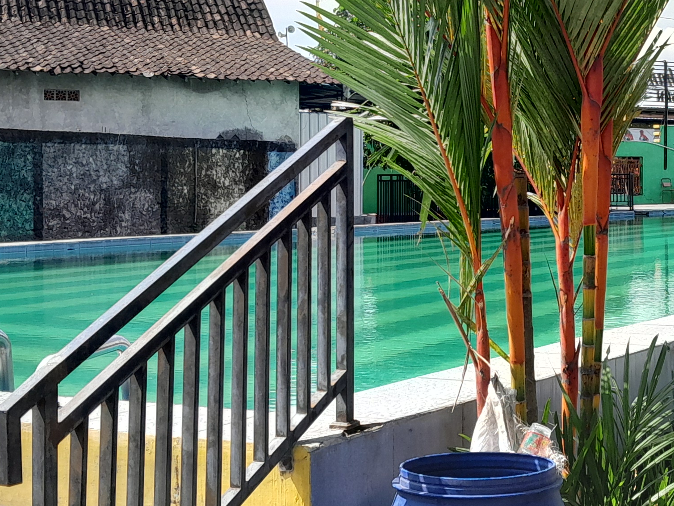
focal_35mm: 73
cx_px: 542
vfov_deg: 20.1
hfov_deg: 26.2
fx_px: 1421
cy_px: 192
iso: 40
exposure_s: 1/450
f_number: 1.8
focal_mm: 4
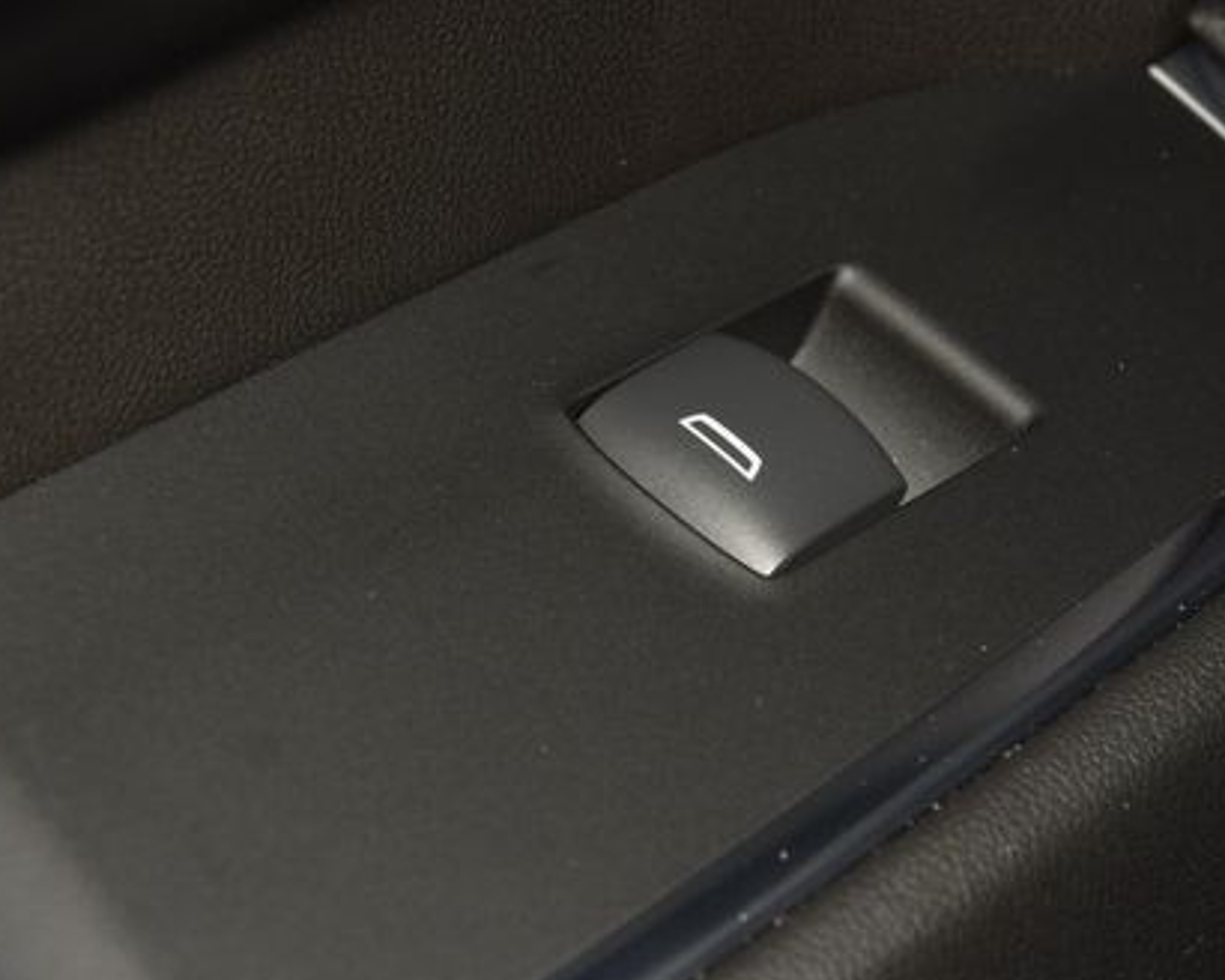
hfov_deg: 12.5
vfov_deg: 10.0
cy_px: 444
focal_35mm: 154
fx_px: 5583
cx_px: 627
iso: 100
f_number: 8
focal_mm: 70
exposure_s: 1/125
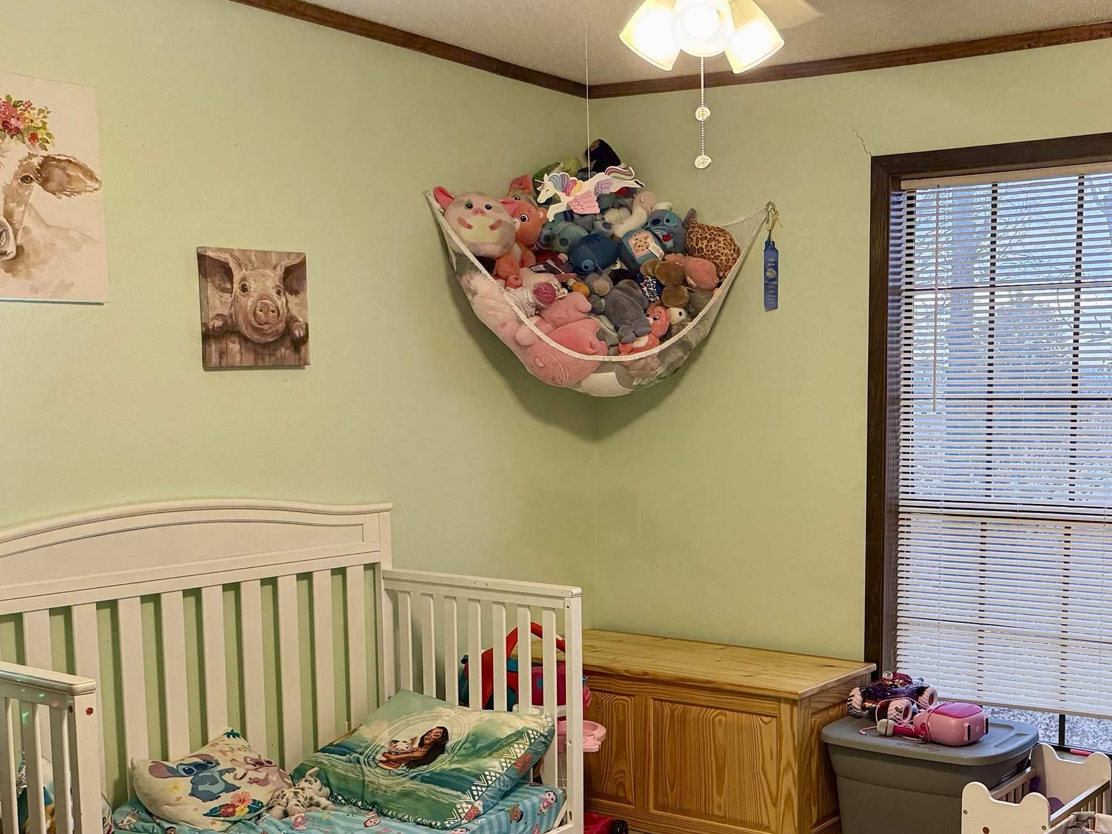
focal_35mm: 42
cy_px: 534
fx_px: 1349
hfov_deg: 43.3
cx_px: 838
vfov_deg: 34.1
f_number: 1.78
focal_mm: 6.76
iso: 320
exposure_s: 1/120
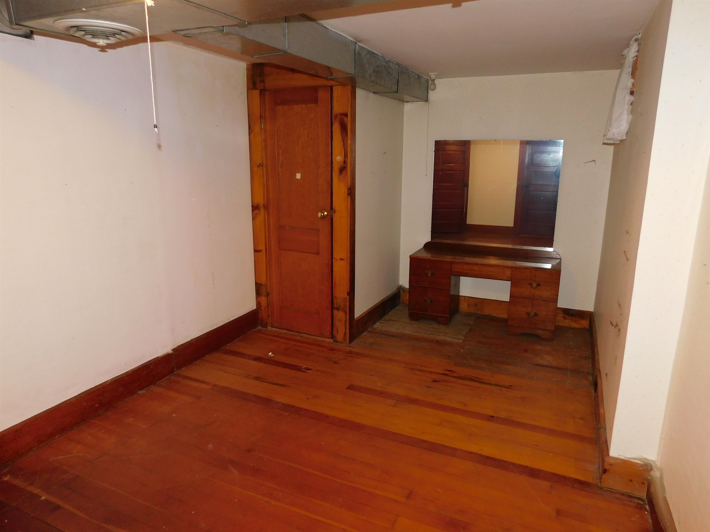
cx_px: 355
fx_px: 472
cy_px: 266
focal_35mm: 23
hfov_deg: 73.9
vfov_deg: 58.9
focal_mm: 4
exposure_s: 1/30
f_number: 3
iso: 200
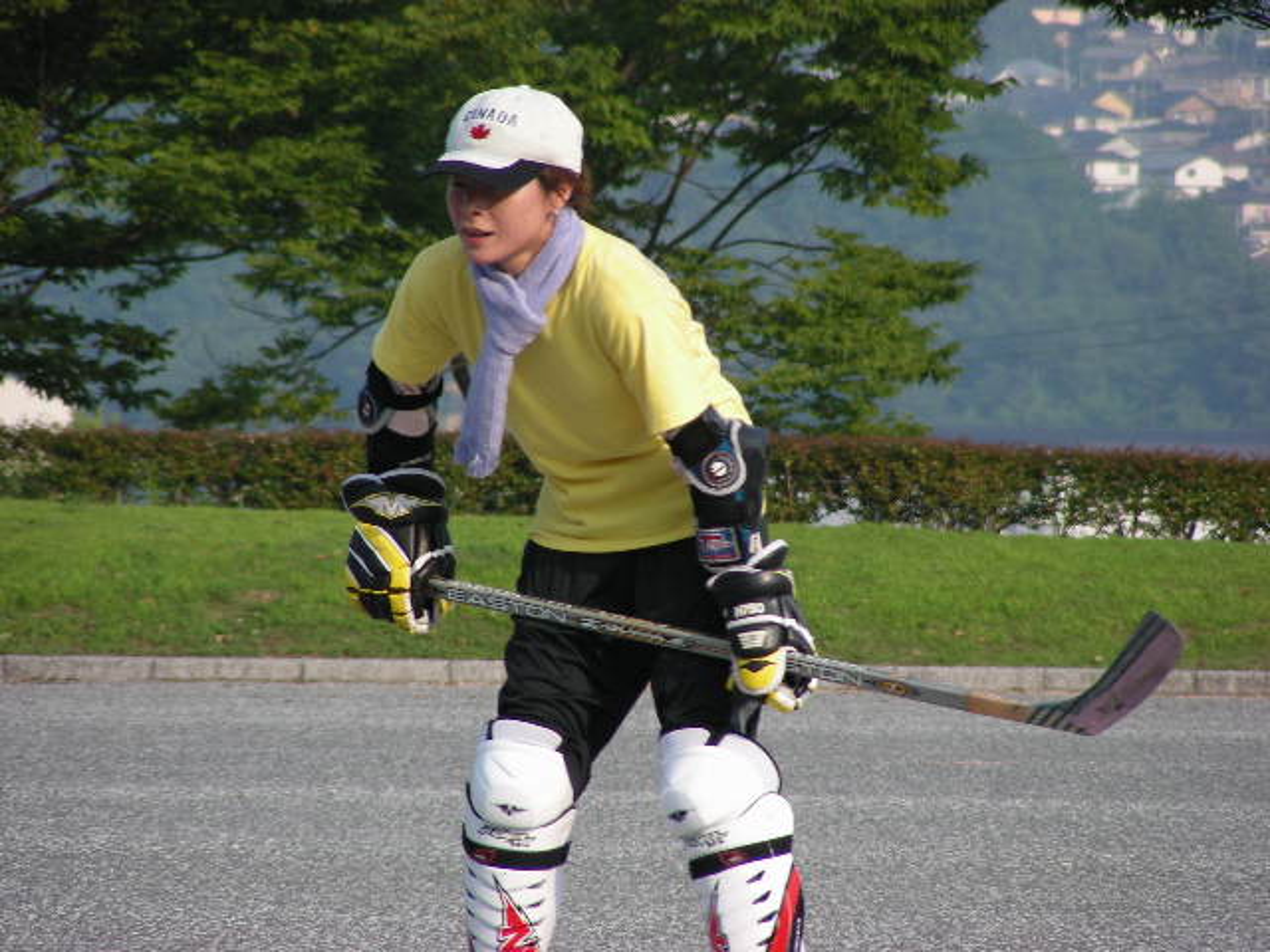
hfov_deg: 5.2
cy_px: 476
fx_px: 13942
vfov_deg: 3.9
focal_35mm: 380
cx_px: 635
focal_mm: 63.3
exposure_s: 1/368
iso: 50
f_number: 4
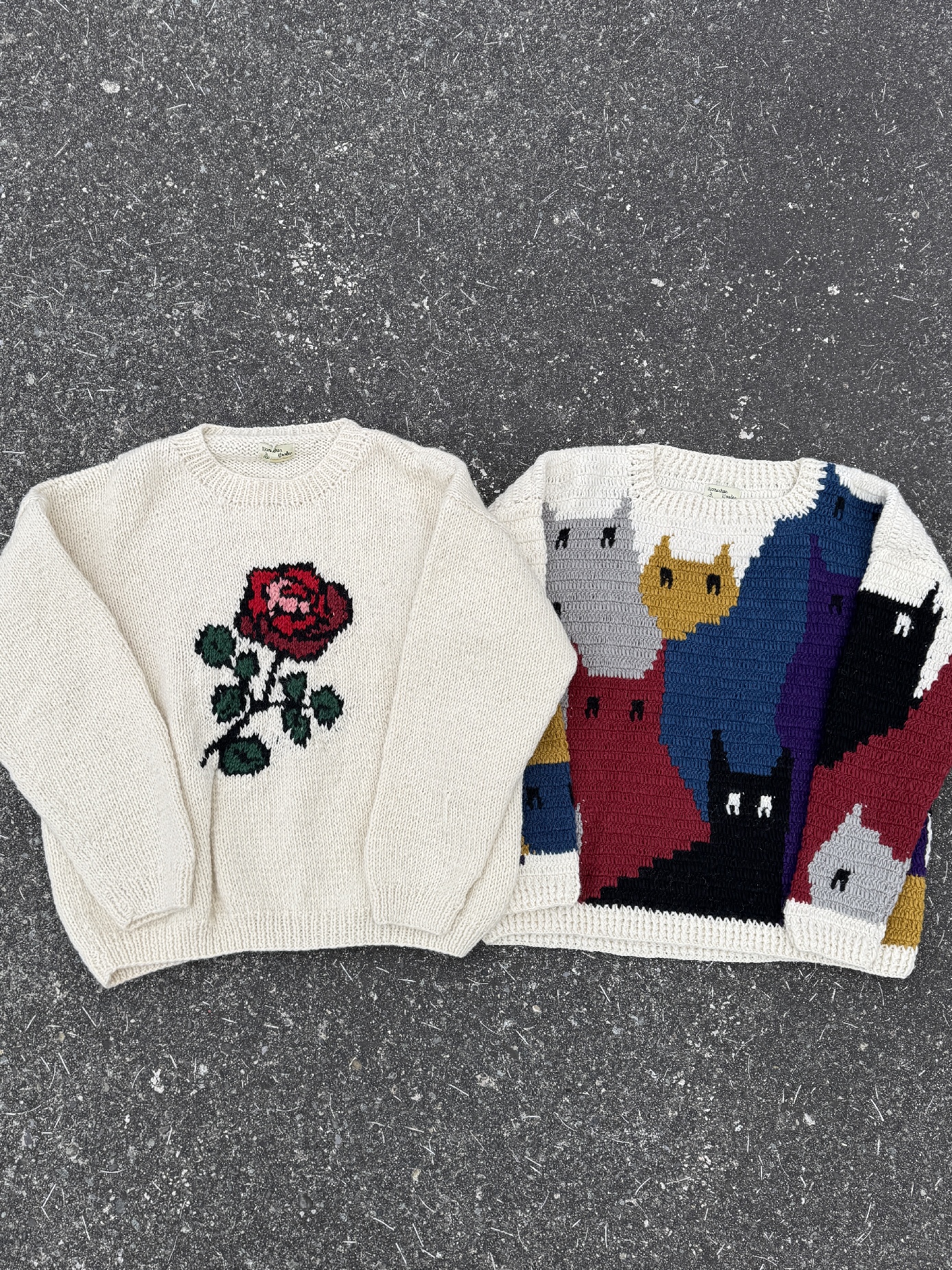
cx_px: 476
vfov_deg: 71.6
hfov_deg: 56.8
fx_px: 880
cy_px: 635
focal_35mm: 24
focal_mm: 6.76
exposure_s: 1/1261
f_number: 1.78
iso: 80
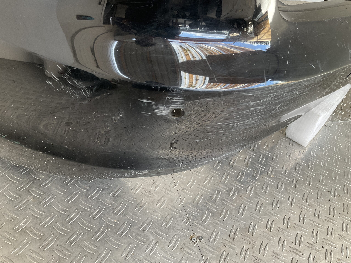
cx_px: 176
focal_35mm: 29
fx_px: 294
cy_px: 132
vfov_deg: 48.2
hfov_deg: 61.7
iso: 64
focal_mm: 3
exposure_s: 1/120
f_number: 1.8
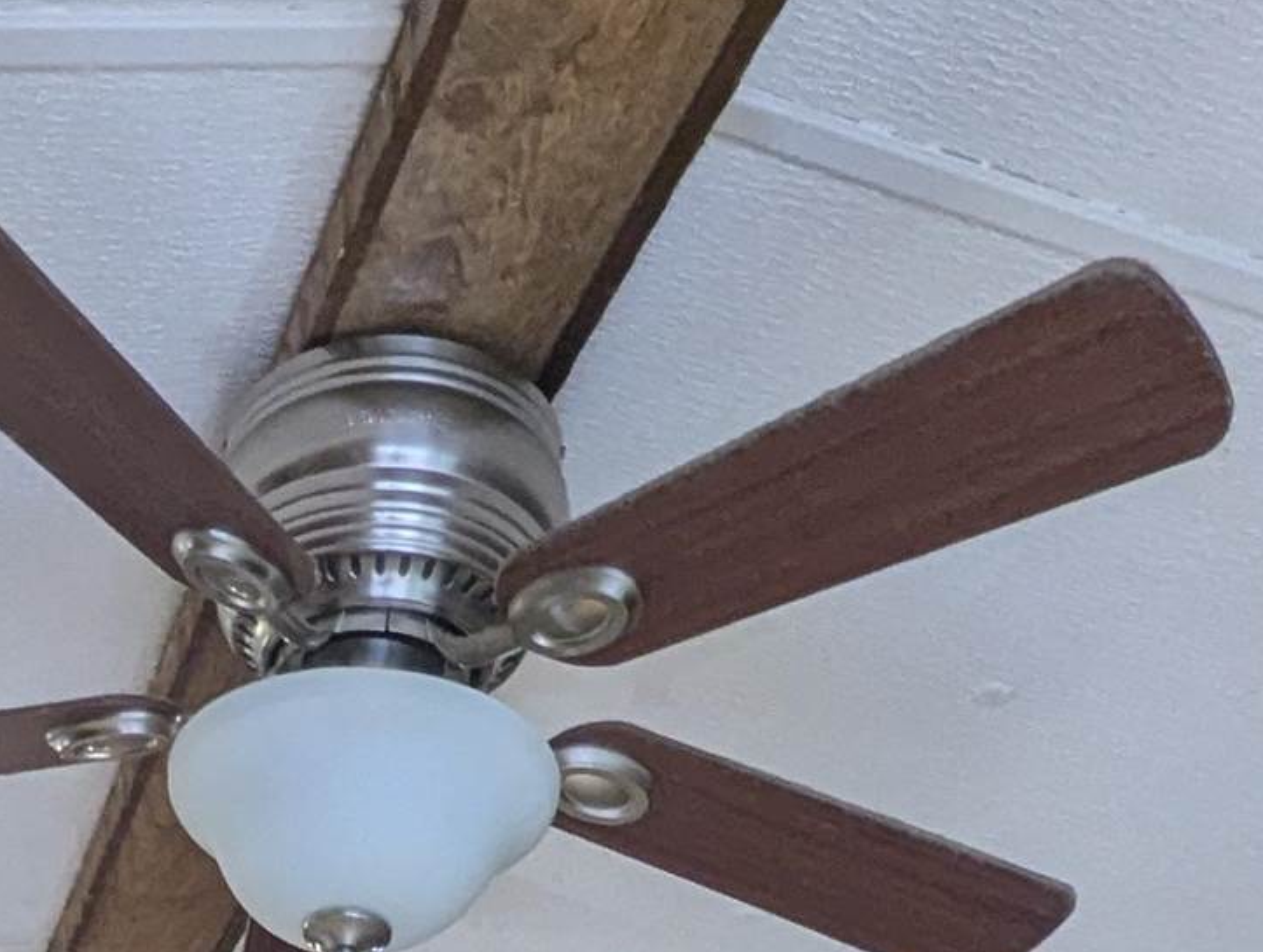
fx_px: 2010
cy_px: 2002
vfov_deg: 17.3
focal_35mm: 55
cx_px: 66
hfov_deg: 32.7
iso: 81
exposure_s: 1/24
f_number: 2.2
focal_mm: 1.95
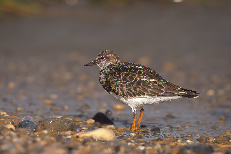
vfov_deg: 2.3
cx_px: 116
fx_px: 3851
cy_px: 77
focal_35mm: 600
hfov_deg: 3.4
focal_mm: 600
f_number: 8
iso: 400
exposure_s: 1/1000
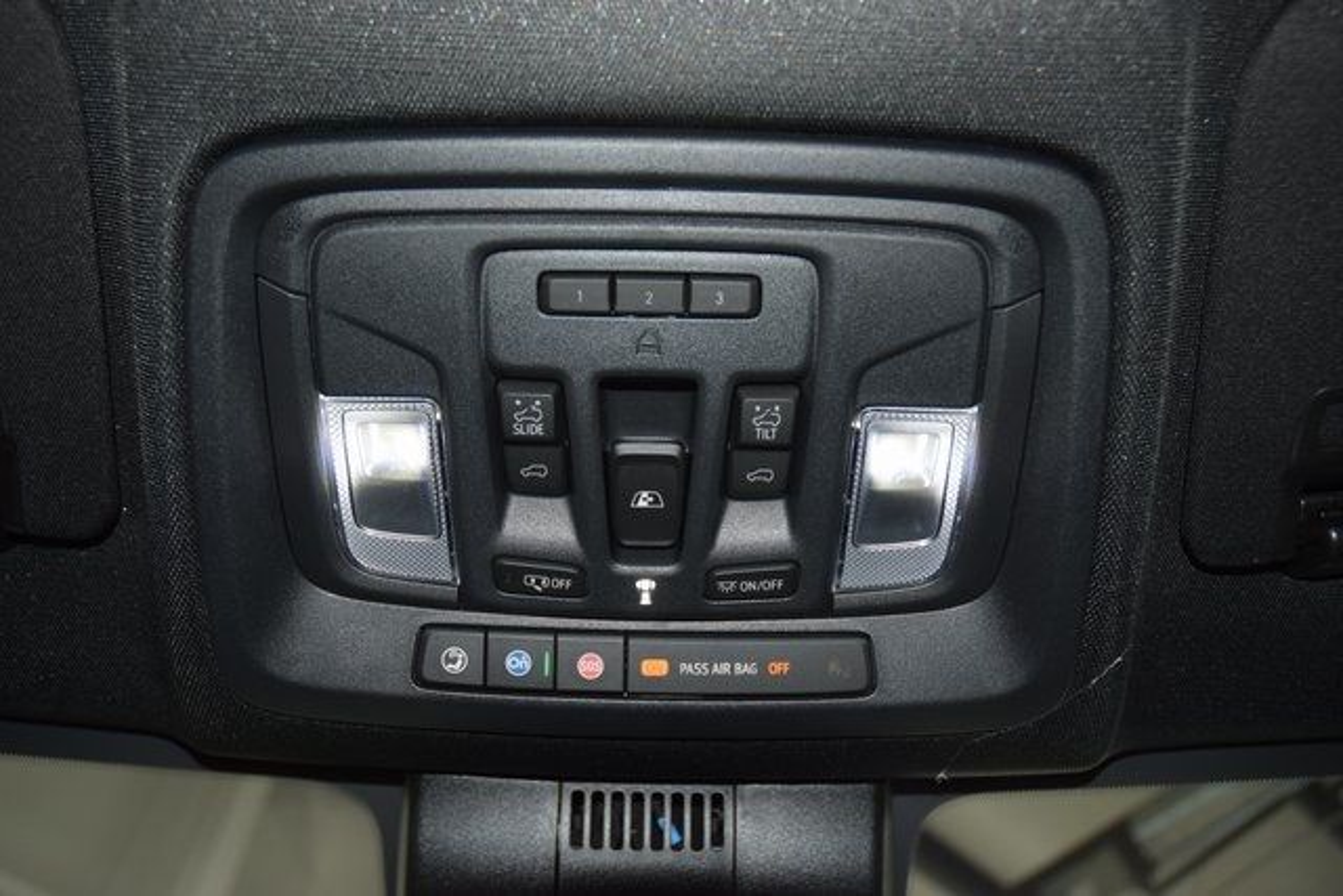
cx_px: 672
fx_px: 1231
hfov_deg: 57.2
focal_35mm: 33
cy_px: 448
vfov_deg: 40.0
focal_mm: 22
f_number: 3.5
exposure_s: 1/60
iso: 560
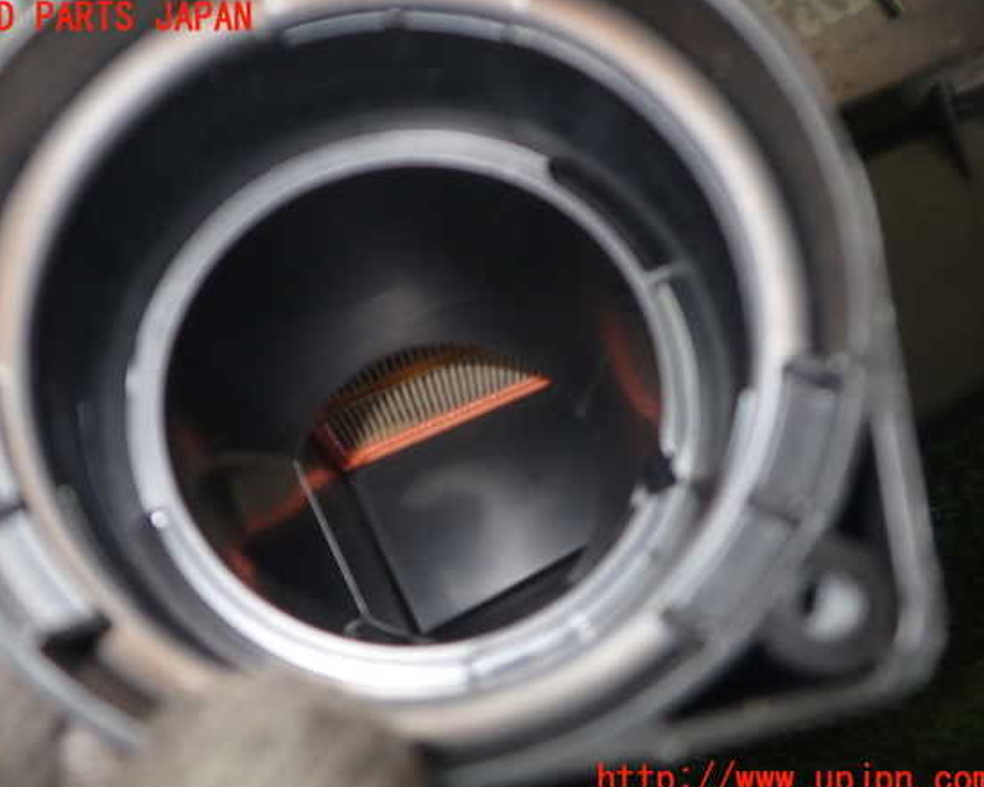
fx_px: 932
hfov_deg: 55.6
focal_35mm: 32
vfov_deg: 45.8
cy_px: 400
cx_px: 464
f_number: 2.3
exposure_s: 1/30
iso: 200
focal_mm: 5.4
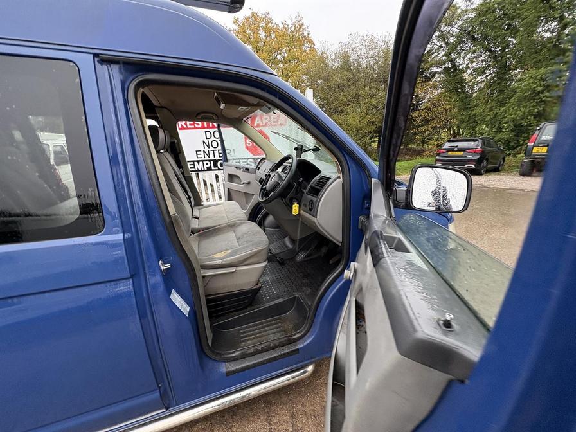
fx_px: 233
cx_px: 288
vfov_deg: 85.7
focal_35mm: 14
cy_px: 216
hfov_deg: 102.1
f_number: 2.2
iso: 125
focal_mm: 2.22
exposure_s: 1/99
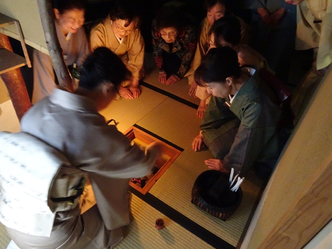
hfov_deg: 69.3
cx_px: 160
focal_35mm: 25
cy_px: 124
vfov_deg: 54.9
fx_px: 240
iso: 1600
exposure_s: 1/5
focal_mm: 4.1
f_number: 3.5
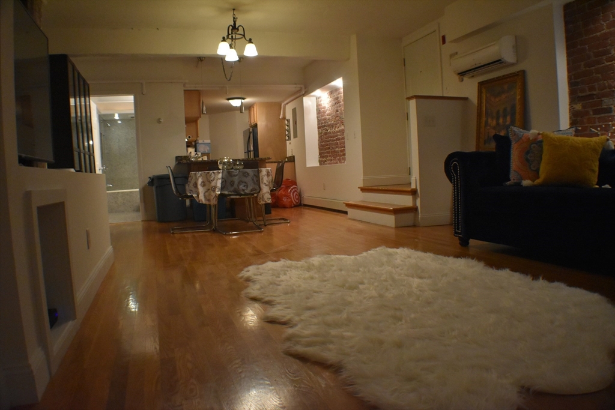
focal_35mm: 33
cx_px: 308
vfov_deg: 40.0
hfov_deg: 57.2
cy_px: 205
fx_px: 564
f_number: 3.8
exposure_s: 1/125
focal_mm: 22
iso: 3200
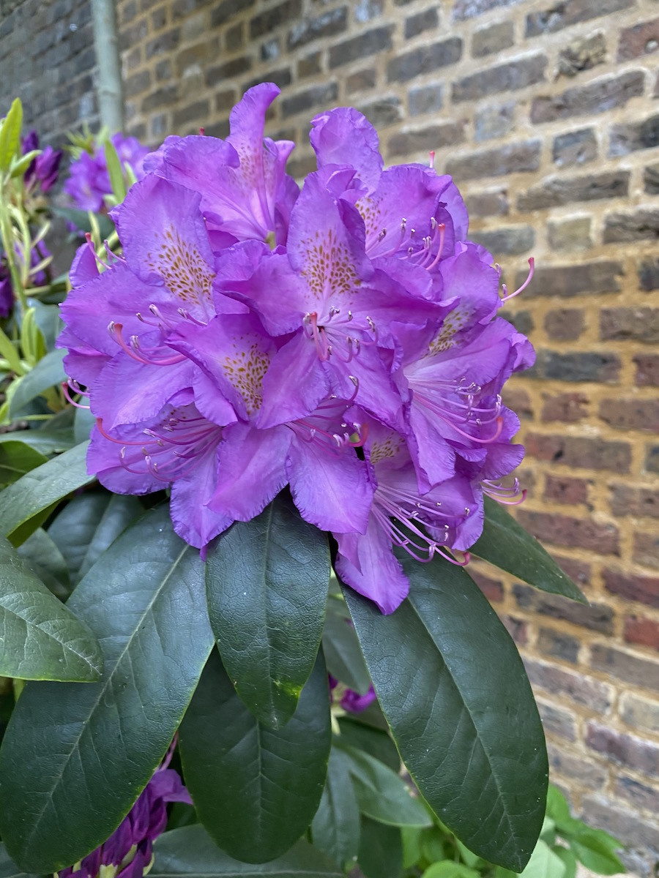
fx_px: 660
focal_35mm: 26
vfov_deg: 67.3
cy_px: 439
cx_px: 330
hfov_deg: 53.1
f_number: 1.8
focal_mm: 4.25
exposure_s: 1/60
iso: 125
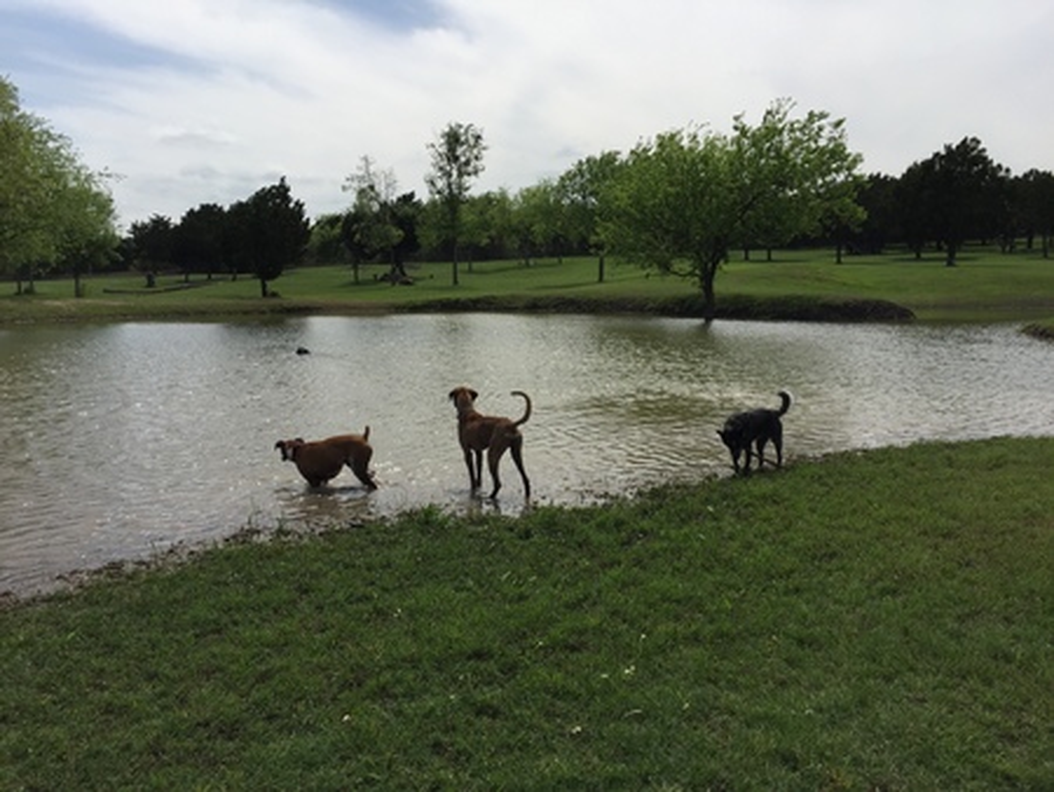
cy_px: 396
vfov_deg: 48.3
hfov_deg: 61.6
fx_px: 883
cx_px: 527
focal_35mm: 29
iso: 32
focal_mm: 4.15
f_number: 2.2
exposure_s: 1/3597
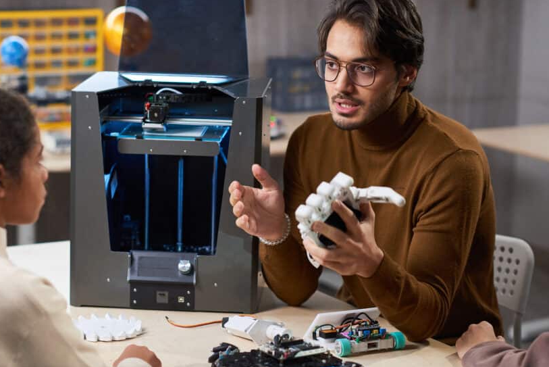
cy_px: 150
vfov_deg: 12.8
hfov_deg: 19.1
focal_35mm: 107
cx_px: 261
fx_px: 1633
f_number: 2.8
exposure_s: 1/200
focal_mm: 85
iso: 640
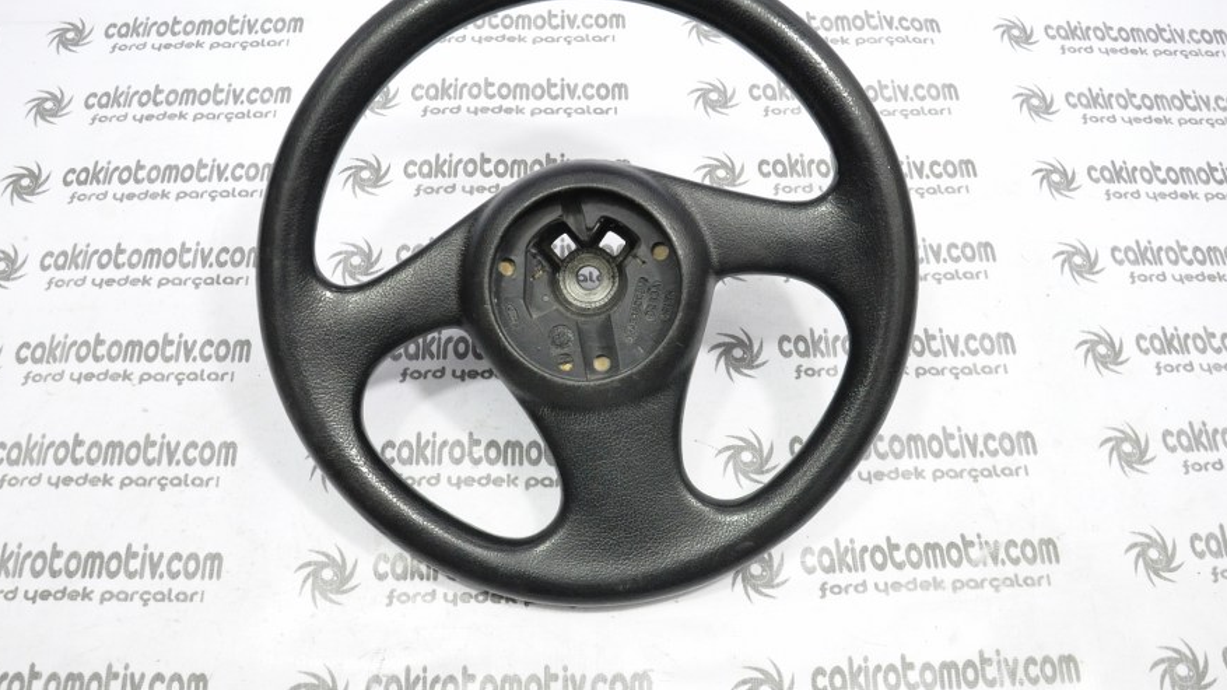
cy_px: 350
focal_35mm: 29
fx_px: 943
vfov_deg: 40.2
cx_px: 610
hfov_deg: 66.1
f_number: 7.1
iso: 3200
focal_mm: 18
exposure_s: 1/100
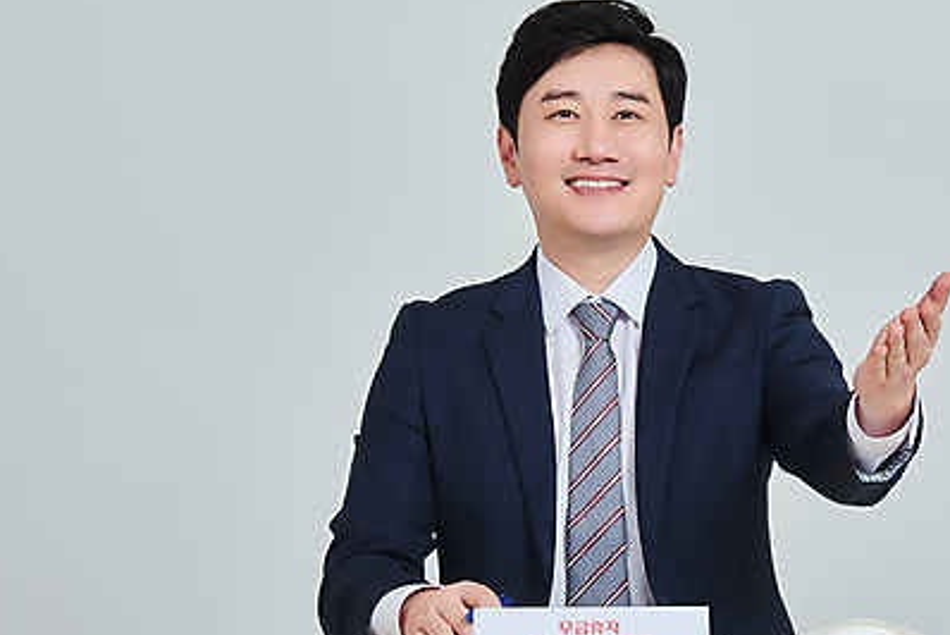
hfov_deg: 10.9
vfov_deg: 7.3
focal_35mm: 188
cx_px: 588
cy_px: 310
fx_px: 4965
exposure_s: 1/125
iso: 100
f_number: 14
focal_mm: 125
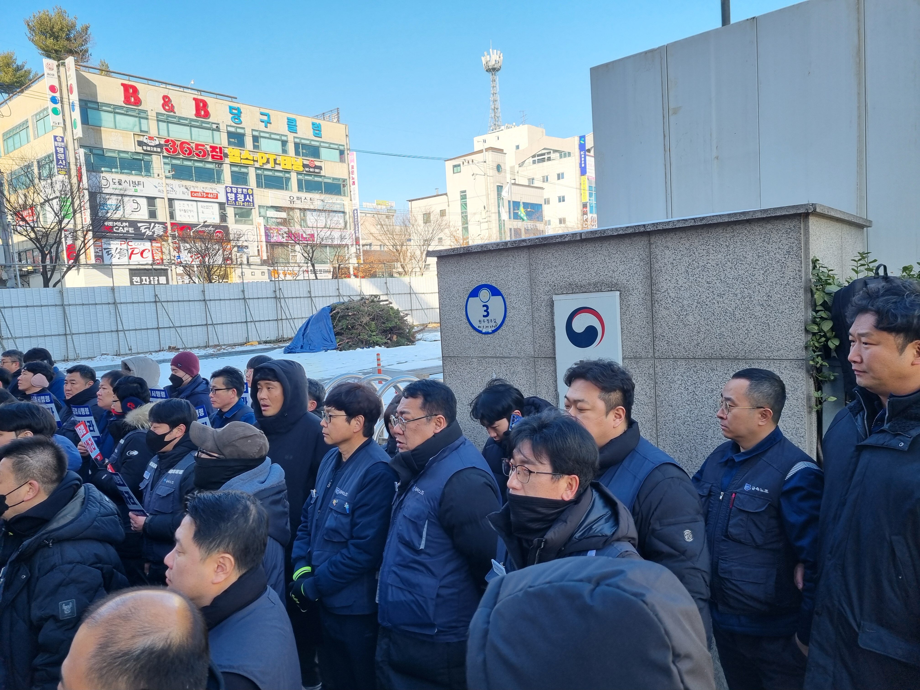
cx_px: 460
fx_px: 691
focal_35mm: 26
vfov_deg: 53.1
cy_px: 345
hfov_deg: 67.3
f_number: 1.8
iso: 50
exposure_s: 1/516
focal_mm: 5.4
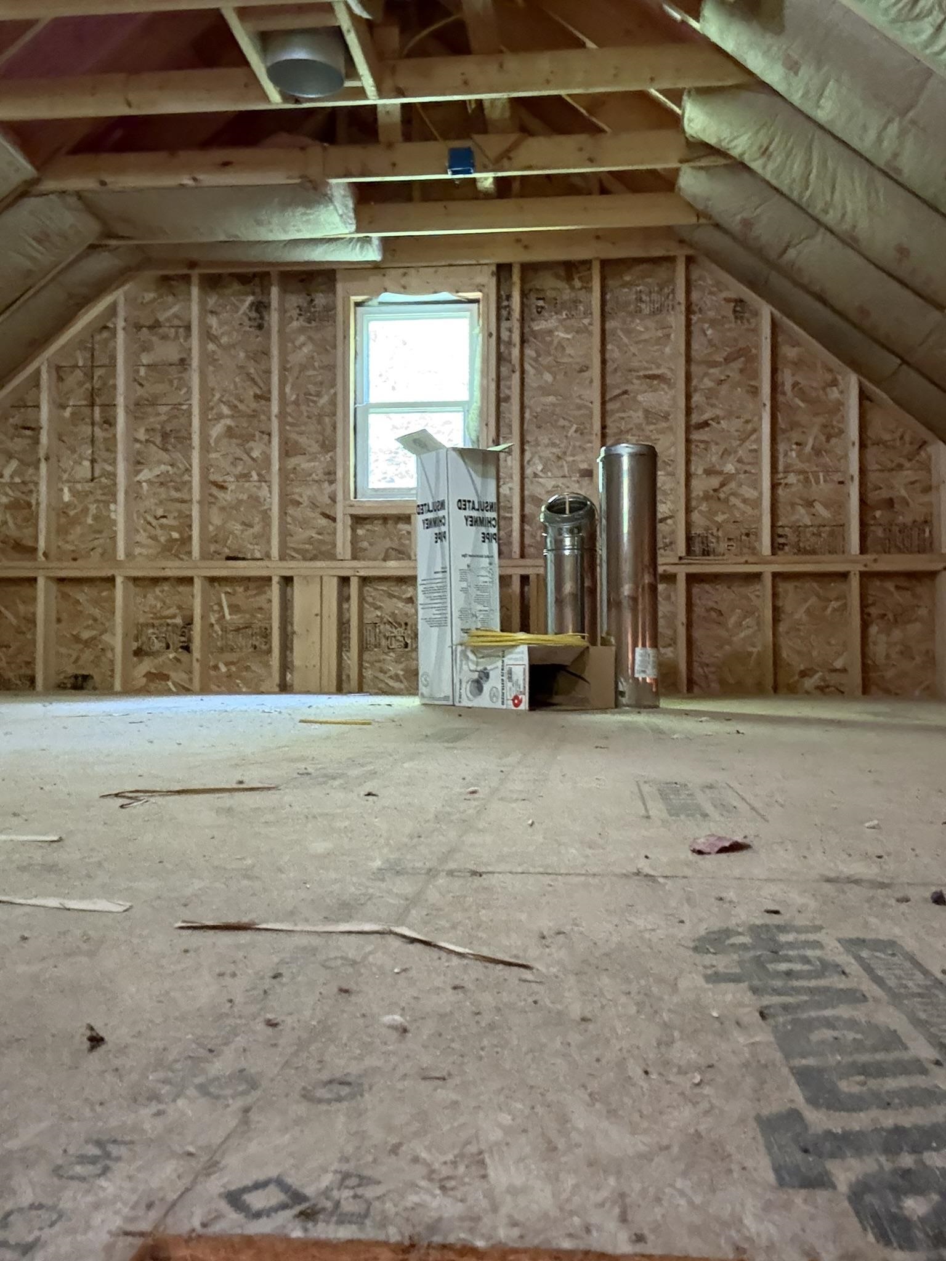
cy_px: 630
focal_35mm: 30
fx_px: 1093
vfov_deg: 60.0
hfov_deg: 46.8
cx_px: 473
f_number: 1.9
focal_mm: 2.69
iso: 640
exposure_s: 1/24
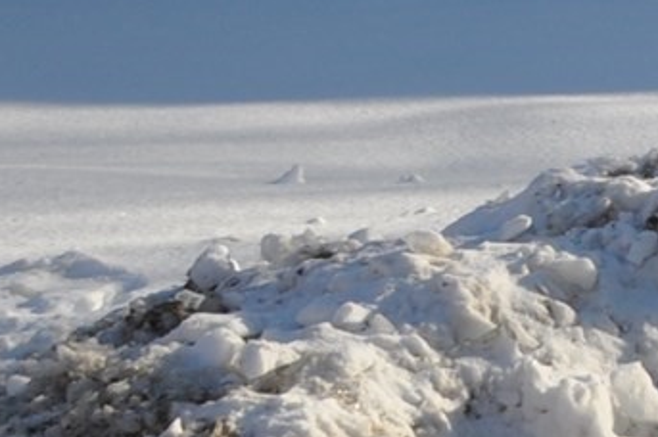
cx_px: 1596
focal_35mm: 161
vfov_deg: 8.3
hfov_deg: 10.8
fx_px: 2940
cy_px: -276
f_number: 10
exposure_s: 1/400
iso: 200
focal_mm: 18
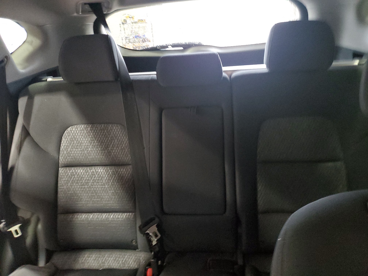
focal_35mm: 26
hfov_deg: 67.3
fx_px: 276
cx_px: 184
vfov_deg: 53.1
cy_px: 138
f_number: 1.5
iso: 549
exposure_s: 1/15
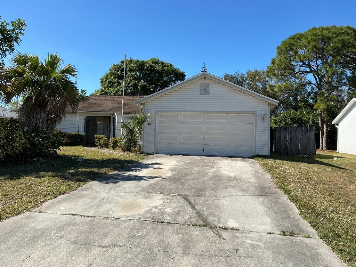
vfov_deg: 48.2
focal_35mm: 29
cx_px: 178
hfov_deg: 61.7
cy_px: 134
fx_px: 298
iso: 25
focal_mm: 3
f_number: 1.8
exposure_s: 1/1912
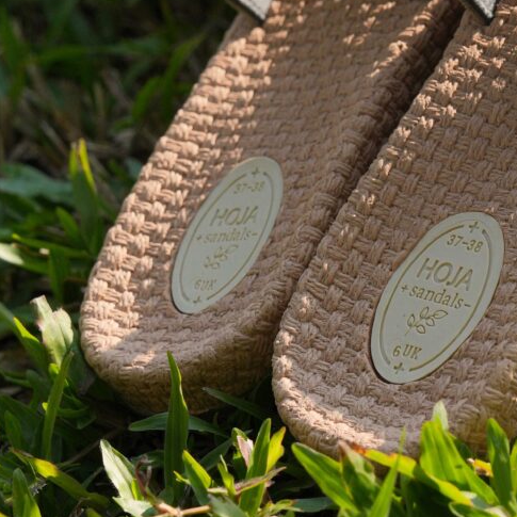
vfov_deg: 7.3
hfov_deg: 7.3
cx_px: 535
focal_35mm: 239
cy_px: -94
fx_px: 4038
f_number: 6.3
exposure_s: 1/1000
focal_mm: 70
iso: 200
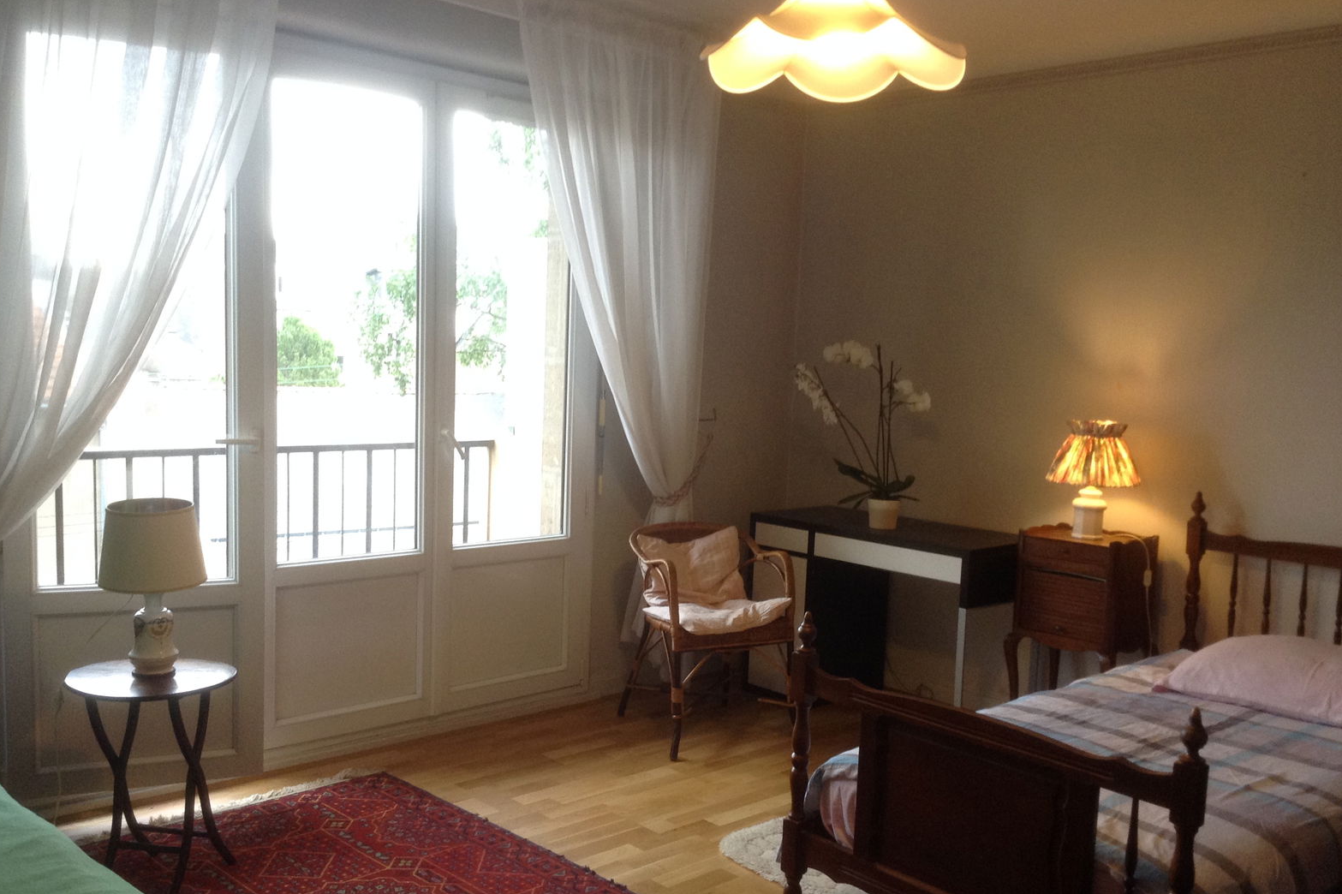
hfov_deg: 54.4
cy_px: 483
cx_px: 660
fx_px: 1304
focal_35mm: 35
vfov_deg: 37.8
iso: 80
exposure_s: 1/24
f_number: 2.4
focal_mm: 3.3
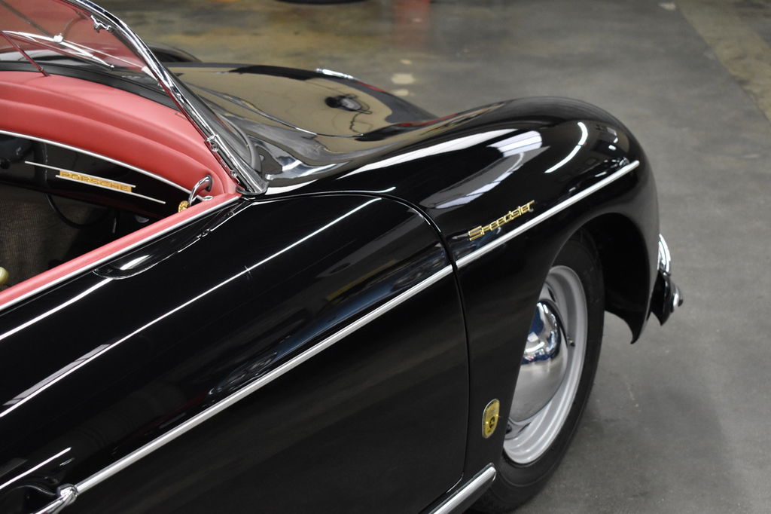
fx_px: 1445
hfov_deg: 29.9
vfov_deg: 20.1
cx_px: 386
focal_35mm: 68
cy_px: 257
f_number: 5
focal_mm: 45
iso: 2500
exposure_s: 1/80
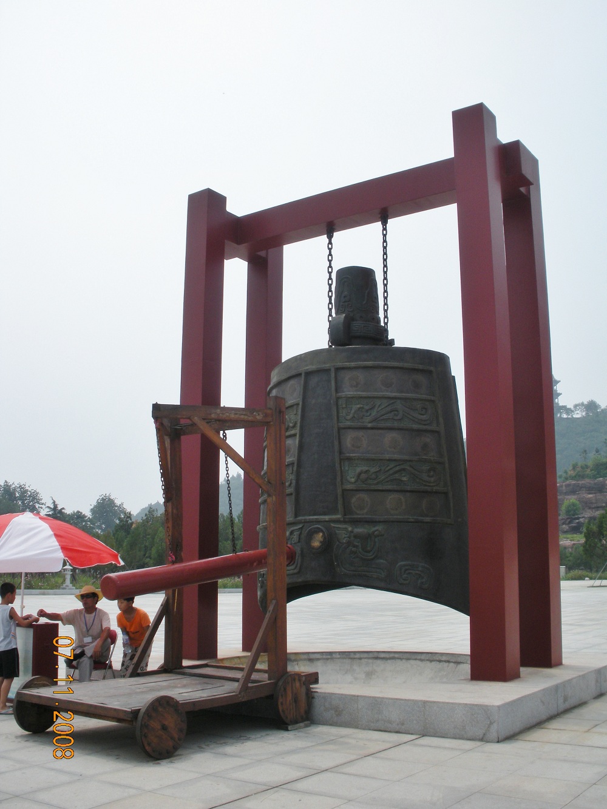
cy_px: 404
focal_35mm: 36
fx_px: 842
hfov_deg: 39.7
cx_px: 304
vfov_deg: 51.4
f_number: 5.6
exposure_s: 1/567
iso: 64
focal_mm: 6.3
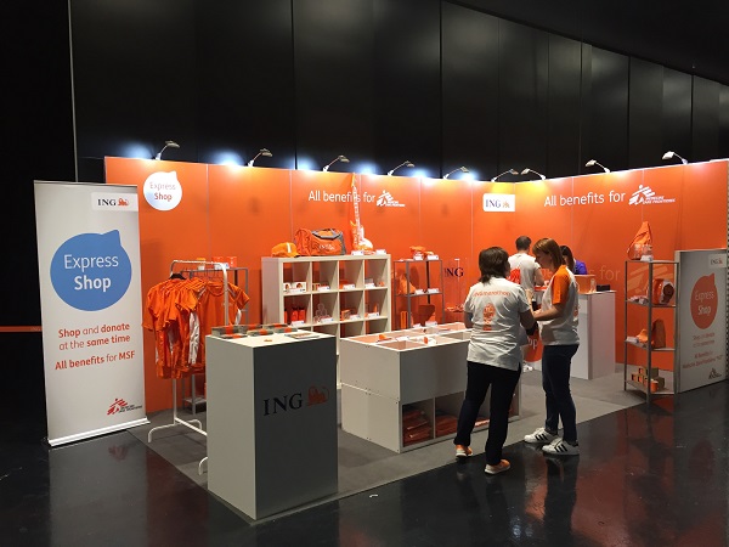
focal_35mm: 29
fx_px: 611
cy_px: 274
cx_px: 364
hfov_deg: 61.7
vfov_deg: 48.2
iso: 64
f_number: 2.2
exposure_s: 1/33
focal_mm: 4.15
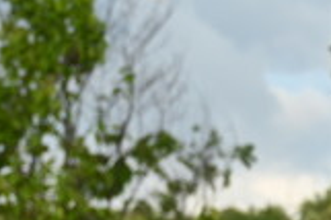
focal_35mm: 310
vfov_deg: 4.3
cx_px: 968
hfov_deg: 6.2
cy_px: 561
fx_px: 2847
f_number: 6.3
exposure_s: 1/200
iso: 100
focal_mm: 39
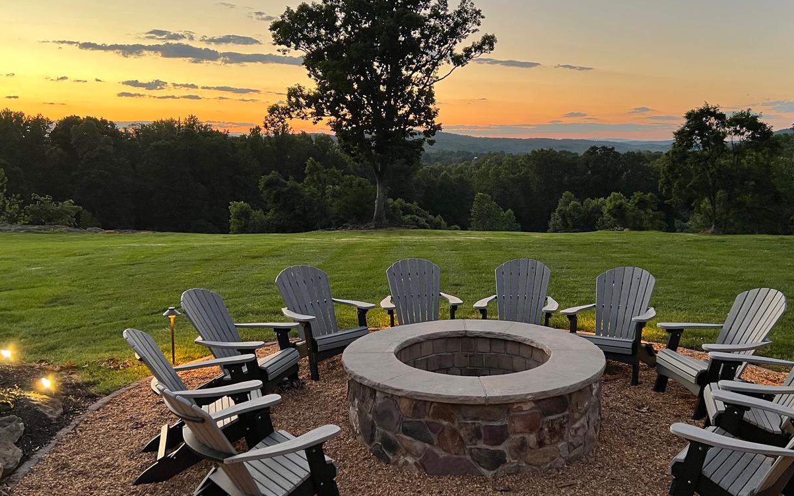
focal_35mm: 33
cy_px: 255
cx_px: 430
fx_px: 714
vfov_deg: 38.3
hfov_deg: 58.1
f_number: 1.5
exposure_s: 1/60
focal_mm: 5.7
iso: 125
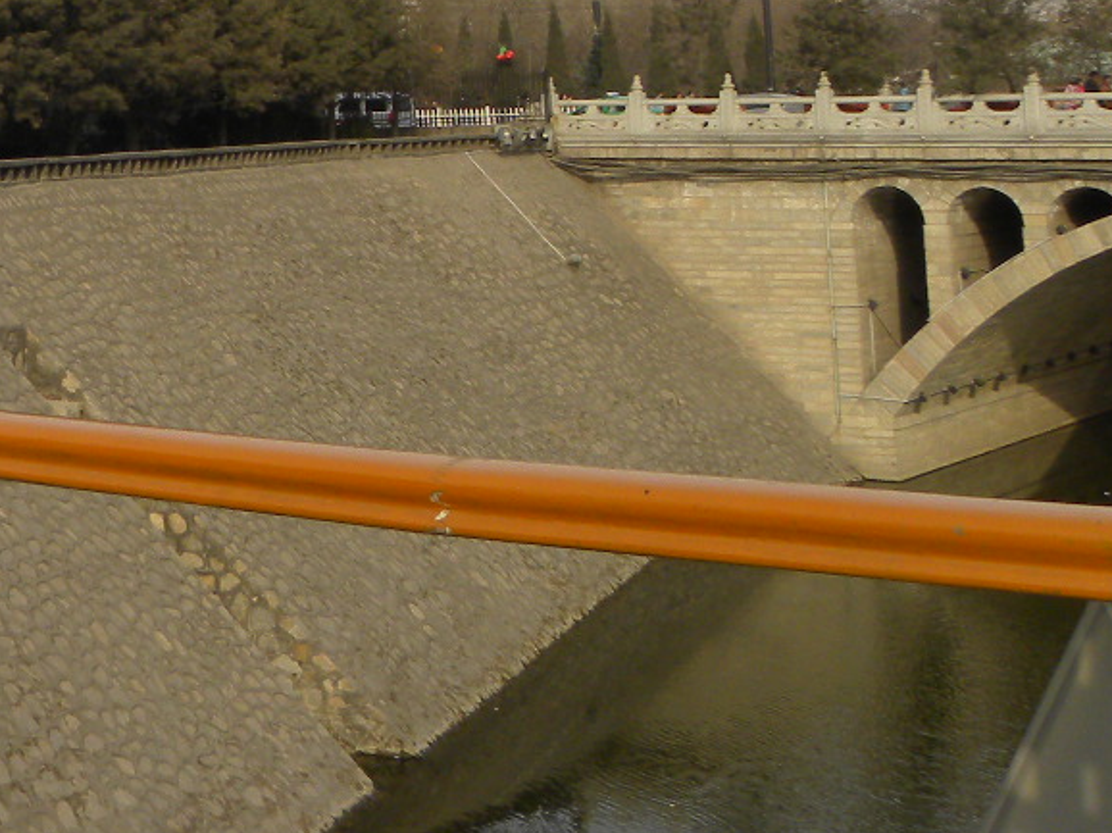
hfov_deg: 24.3
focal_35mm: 72
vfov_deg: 18.8
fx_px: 2312
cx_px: -250
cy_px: -283
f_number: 5.6
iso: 64
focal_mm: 4.6
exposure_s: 1/267
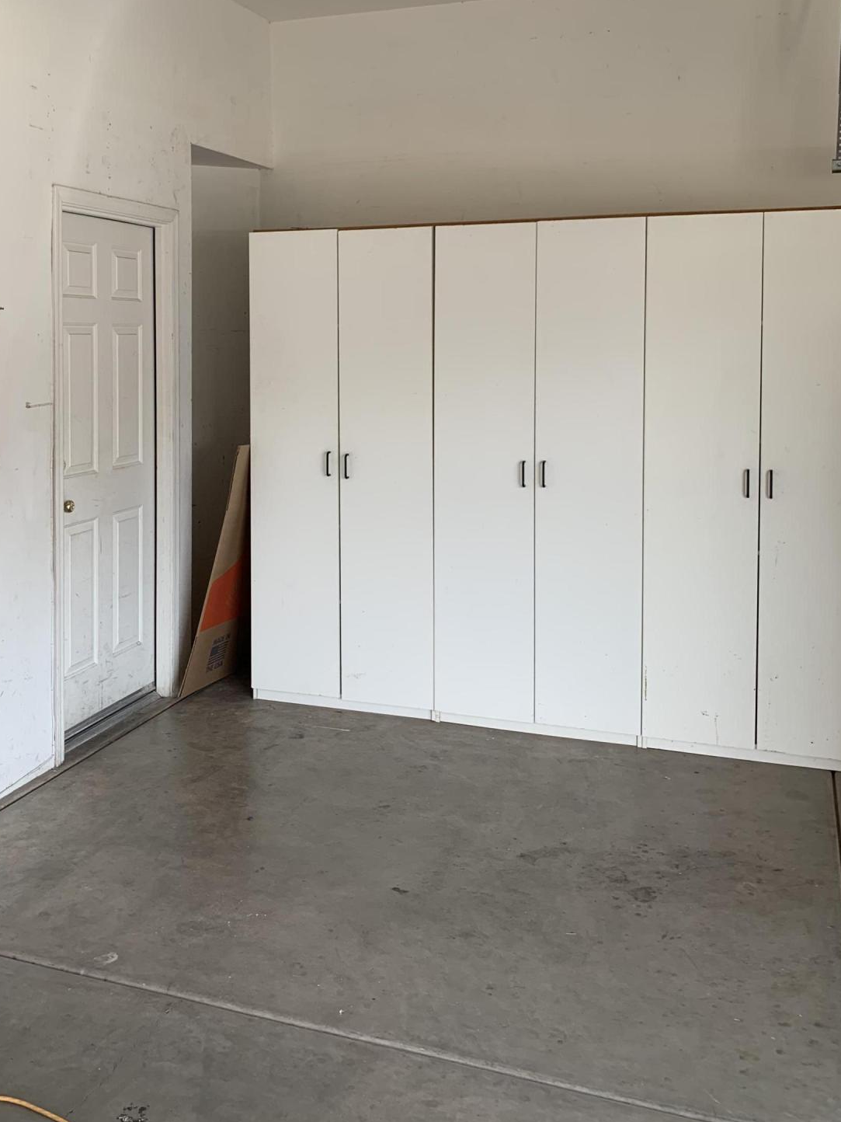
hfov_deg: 39.4
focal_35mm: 36
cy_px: 399
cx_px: 310
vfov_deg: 50.7
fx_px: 1166
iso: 32
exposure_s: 1/122
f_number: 1.8
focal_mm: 4.25
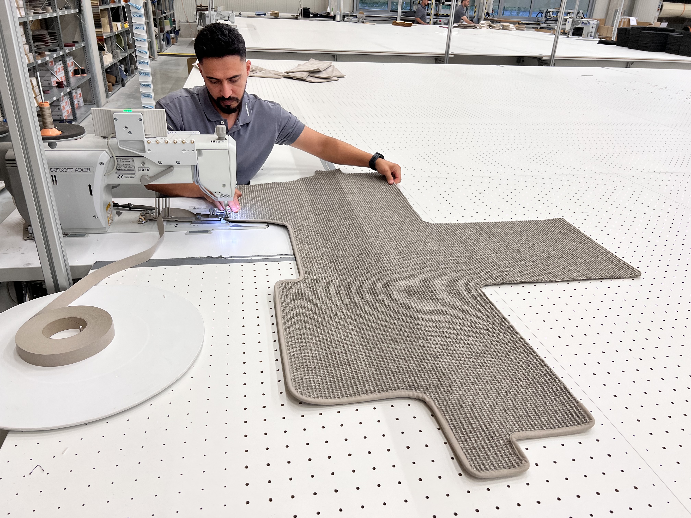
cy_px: 259
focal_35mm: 26
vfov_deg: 53.1
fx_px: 519
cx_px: 346
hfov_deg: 67.3
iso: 50
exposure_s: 1/100
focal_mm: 5.7
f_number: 1.5
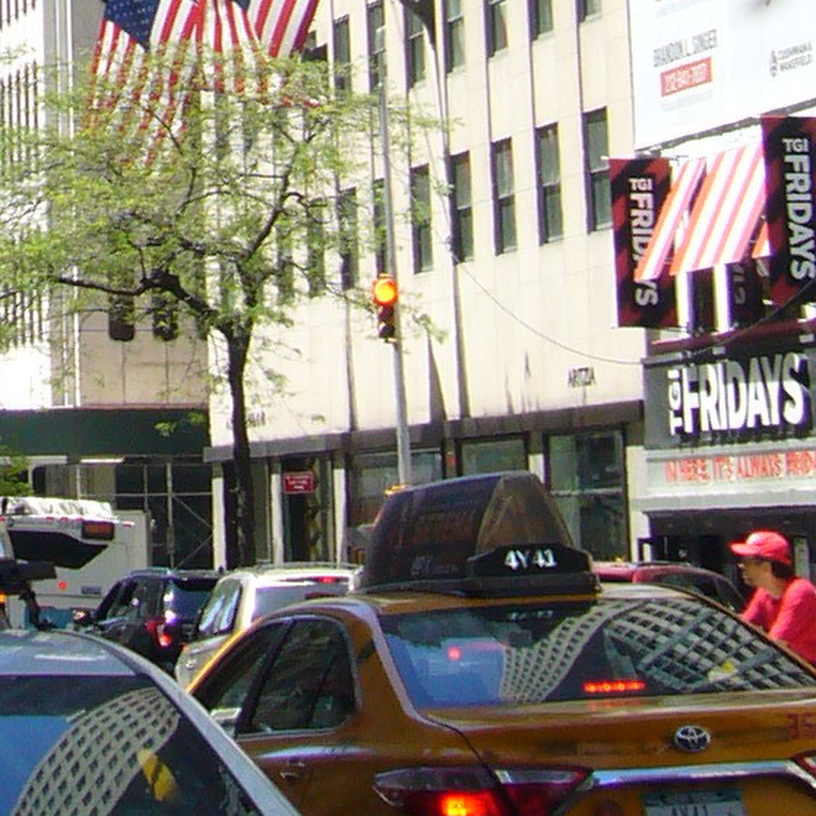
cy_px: -431
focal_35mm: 156
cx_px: -235
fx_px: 4160
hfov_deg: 10.9
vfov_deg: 10.8
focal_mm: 5.8
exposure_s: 1/160
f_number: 5.6
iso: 80
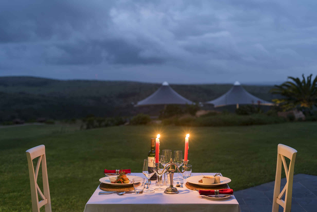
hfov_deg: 39.6
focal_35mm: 50
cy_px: 106
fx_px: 440
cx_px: 158
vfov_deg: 27.0
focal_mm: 50
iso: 250
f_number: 2.8
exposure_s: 1/1.67
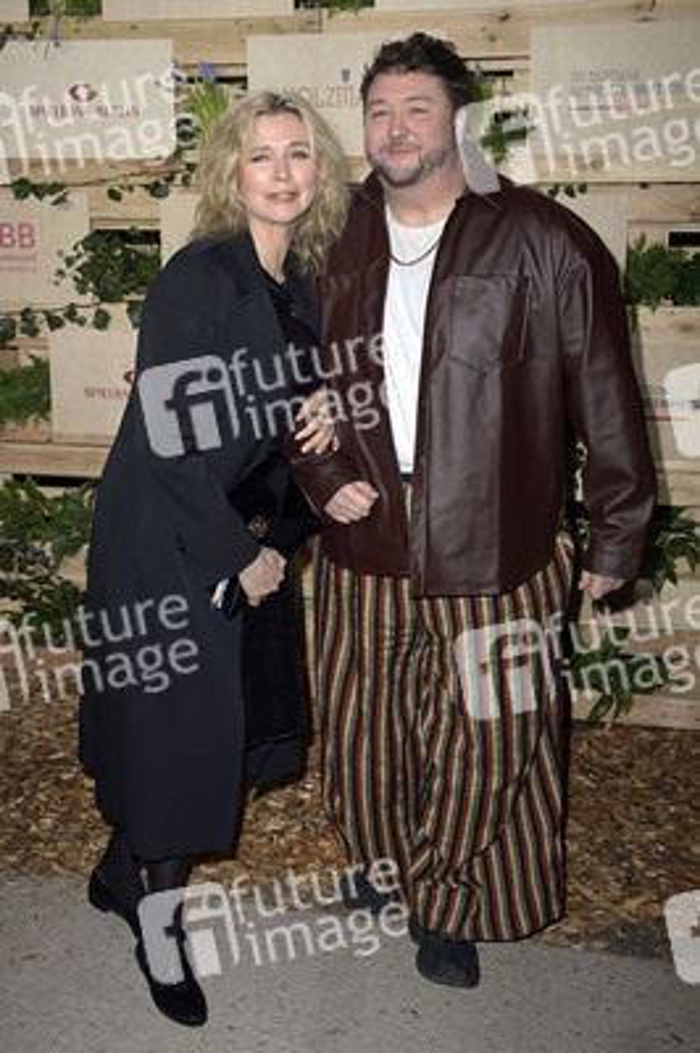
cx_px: 350
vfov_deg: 48.5
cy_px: 526
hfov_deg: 33.3
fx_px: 1169
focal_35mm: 40
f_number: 5.6
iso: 640
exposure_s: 1/250
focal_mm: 40
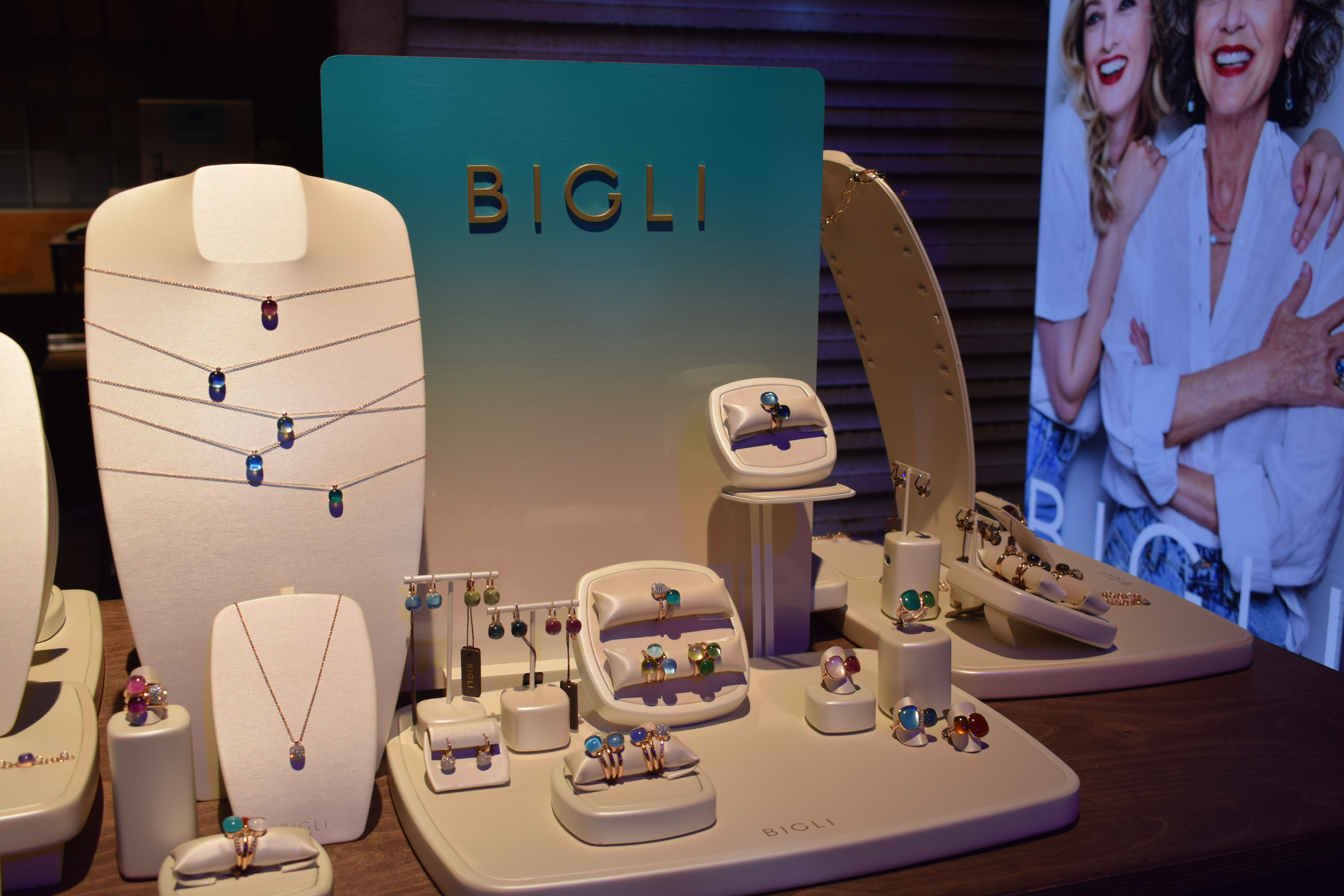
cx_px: 672
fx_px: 1456
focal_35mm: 39
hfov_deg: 49.6
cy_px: 448
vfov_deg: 34.2
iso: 400
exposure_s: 1/160
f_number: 6.3
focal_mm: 26
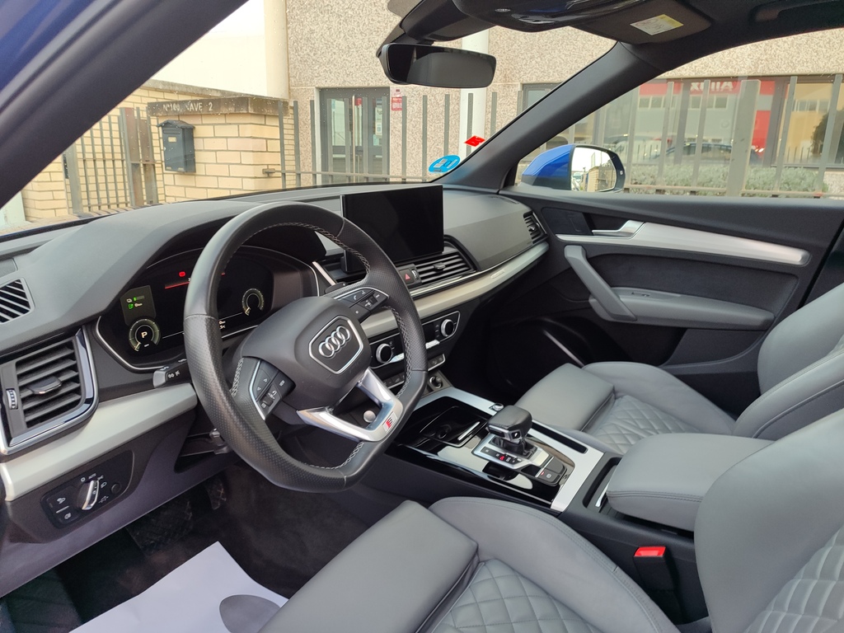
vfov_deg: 54.9
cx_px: 422
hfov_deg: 69.4
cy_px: 316
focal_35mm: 25
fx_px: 610
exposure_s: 1/50
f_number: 1.89
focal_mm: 5.95
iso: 73
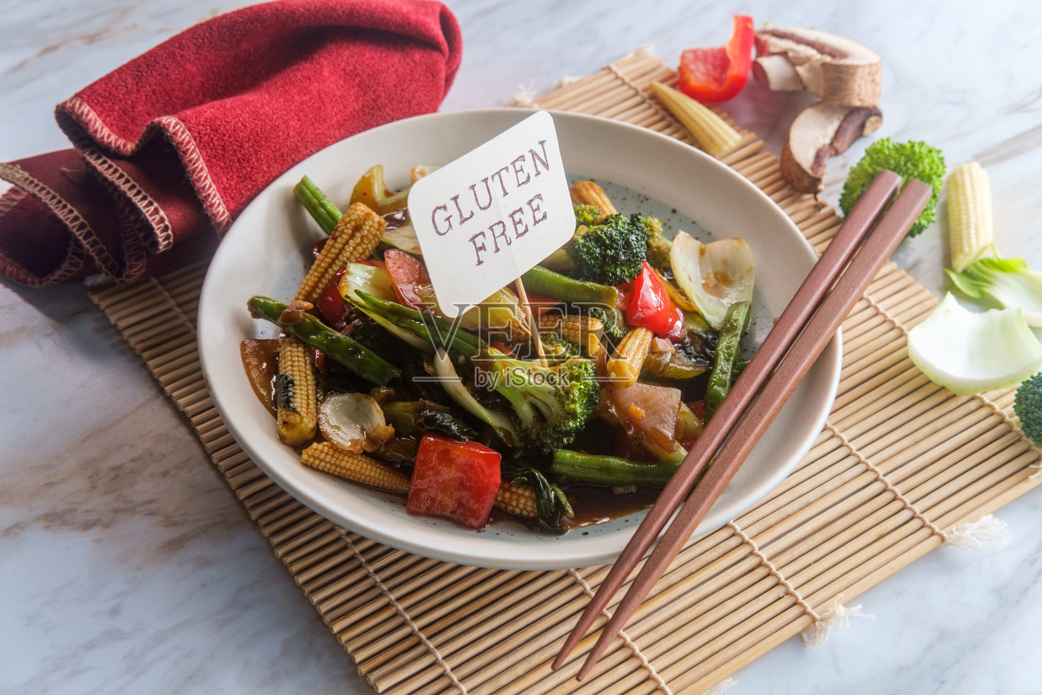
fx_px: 1534
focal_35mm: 53
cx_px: 521
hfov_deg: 37.5
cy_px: 348
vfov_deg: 25.5
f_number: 8
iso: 200
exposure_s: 1/125
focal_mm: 35
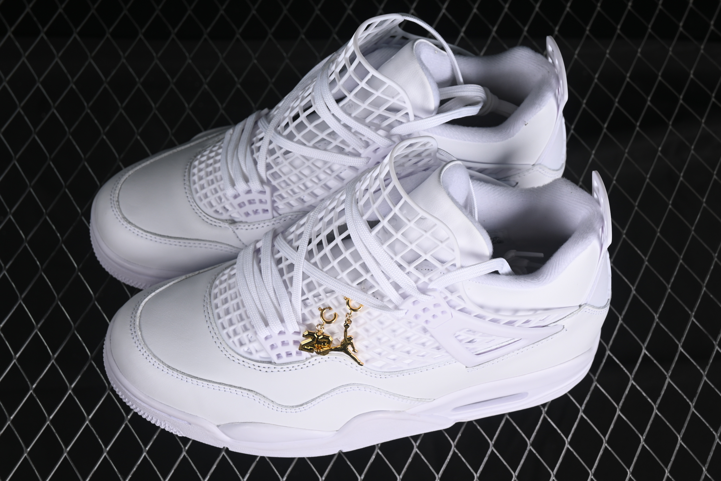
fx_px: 1502
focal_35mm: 75
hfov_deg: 27.0
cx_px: 360
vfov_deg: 18.2
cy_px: 240
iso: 160
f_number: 8
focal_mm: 50
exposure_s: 1/80
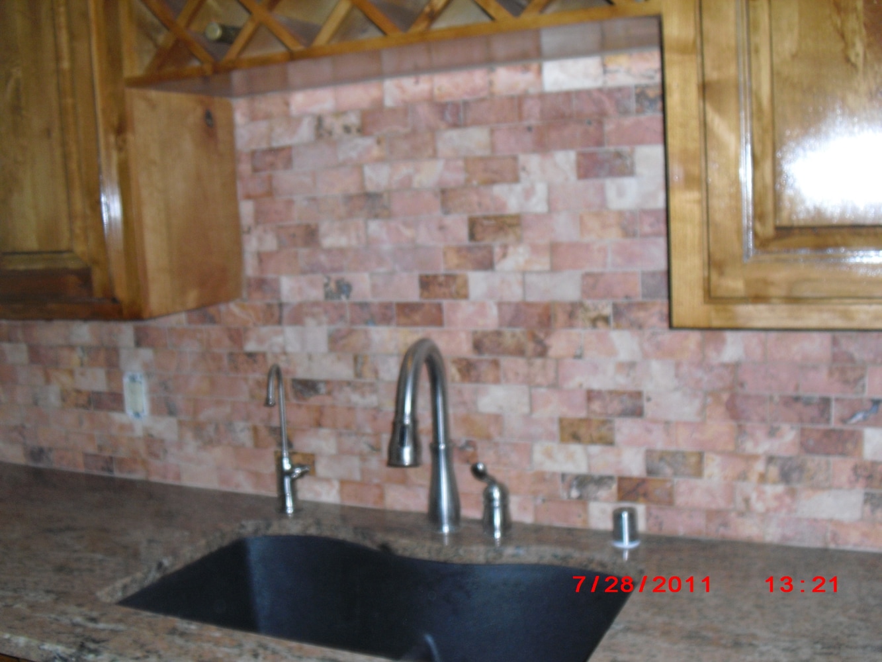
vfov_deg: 39.7
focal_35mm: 36
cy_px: 331
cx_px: 441
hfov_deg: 51.4
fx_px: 917
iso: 200
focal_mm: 6.3
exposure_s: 1/60
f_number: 3.1
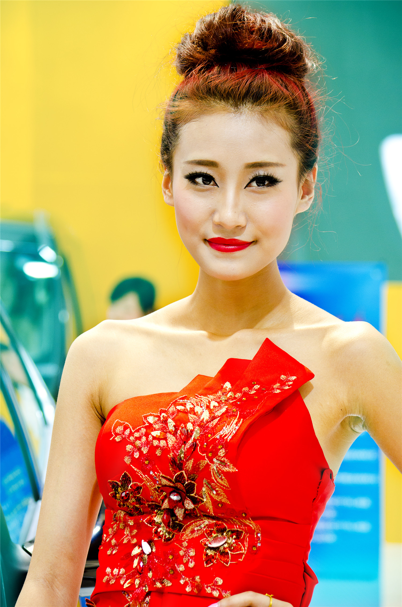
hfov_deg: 10.6
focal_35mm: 129
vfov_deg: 15.9
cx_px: 201
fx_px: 2170
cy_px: 304
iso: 320
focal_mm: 86
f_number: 5
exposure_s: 1/60
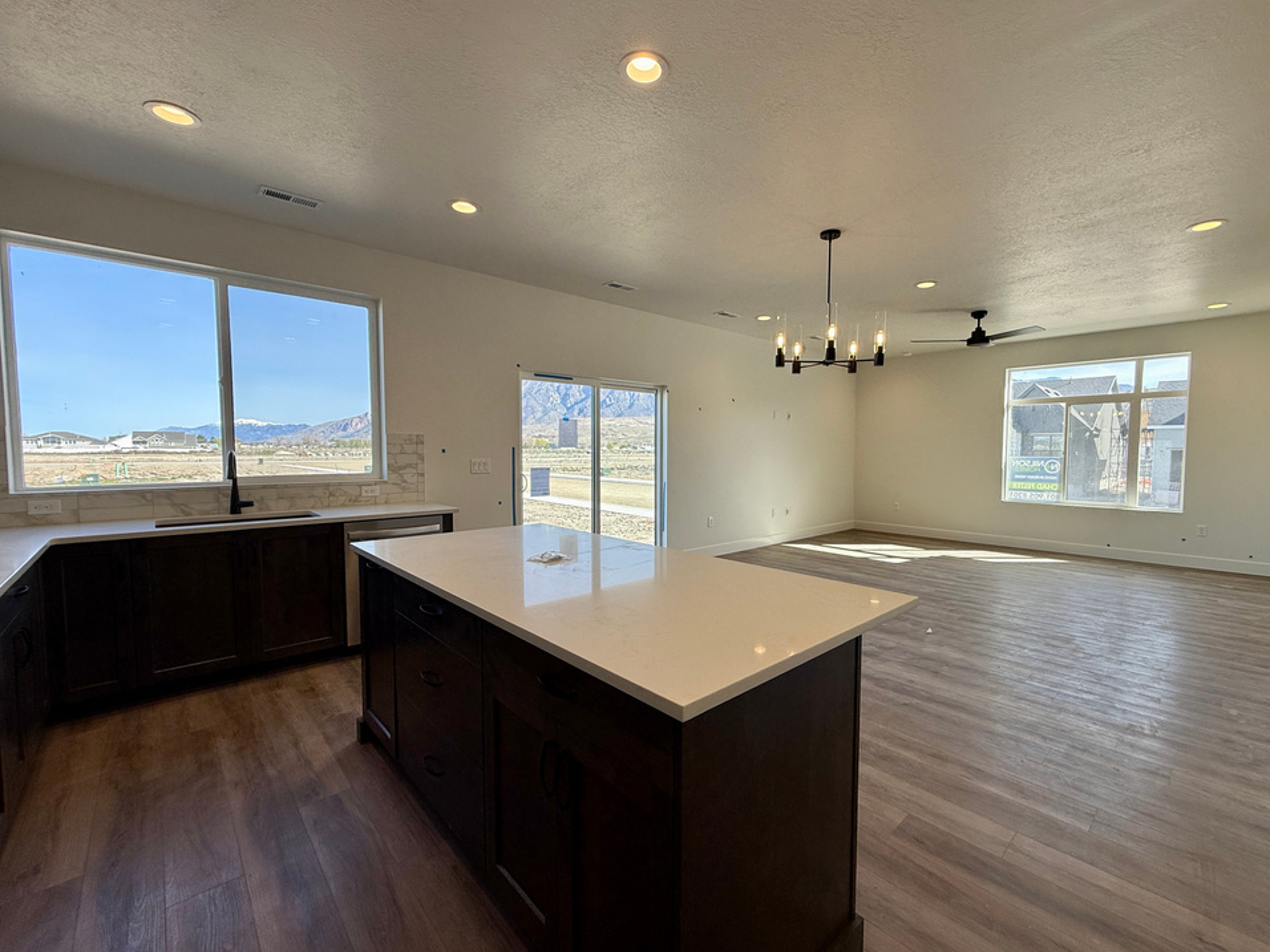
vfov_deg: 81.7
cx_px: 668
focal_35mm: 15
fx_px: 550
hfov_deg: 98.1
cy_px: 479
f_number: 2.2
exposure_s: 1/313
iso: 64
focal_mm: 2.22
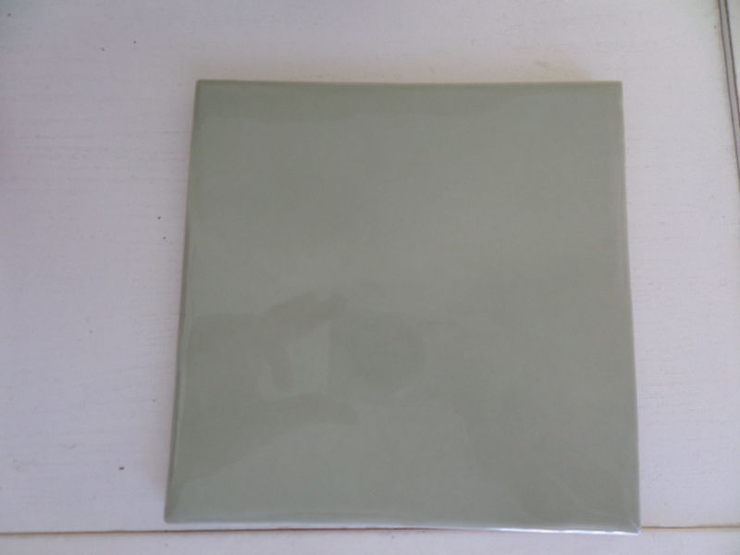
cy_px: 278
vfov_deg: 56.8
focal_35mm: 24
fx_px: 513
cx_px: 370
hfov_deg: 71.6
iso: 80
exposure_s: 1/30
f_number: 3.1
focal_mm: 4.3
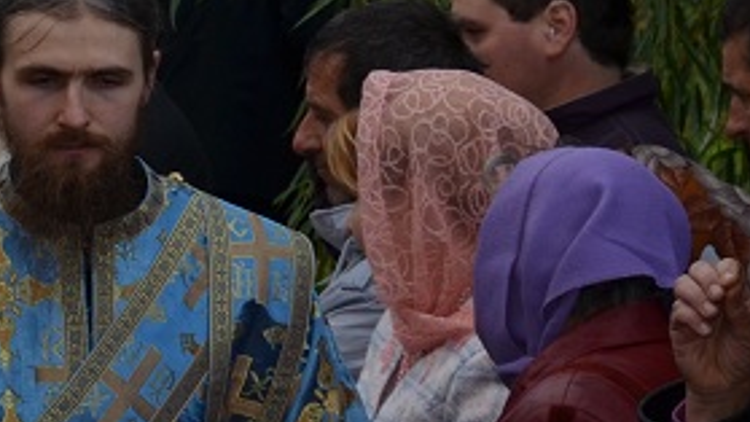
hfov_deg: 6.1
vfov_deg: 3.5
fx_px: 6961
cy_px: 228
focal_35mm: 350
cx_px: -409
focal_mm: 52
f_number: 7.1
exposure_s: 1/200
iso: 200
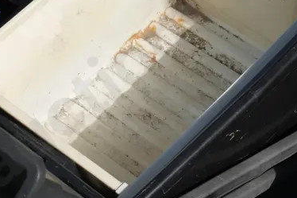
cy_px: 136
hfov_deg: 17.7
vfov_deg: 12.0
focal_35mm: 114
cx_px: 39
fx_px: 940
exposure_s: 1/500
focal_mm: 20
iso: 200
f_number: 9
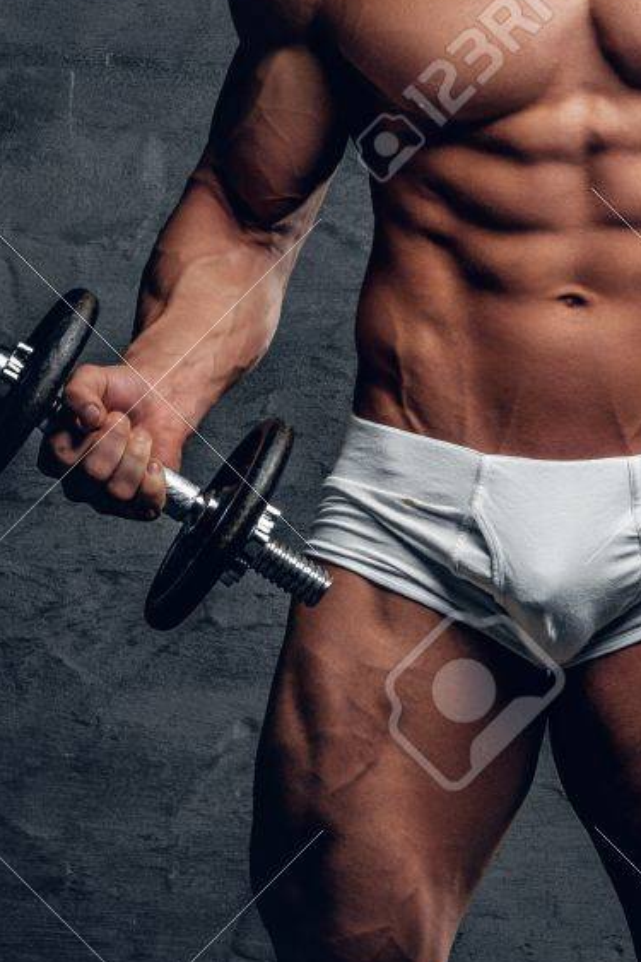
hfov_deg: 7.1
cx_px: 403
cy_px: 374
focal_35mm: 194
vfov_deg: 10.6
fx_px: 5184
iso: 200
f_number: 11
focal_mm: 56
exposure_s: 1/180
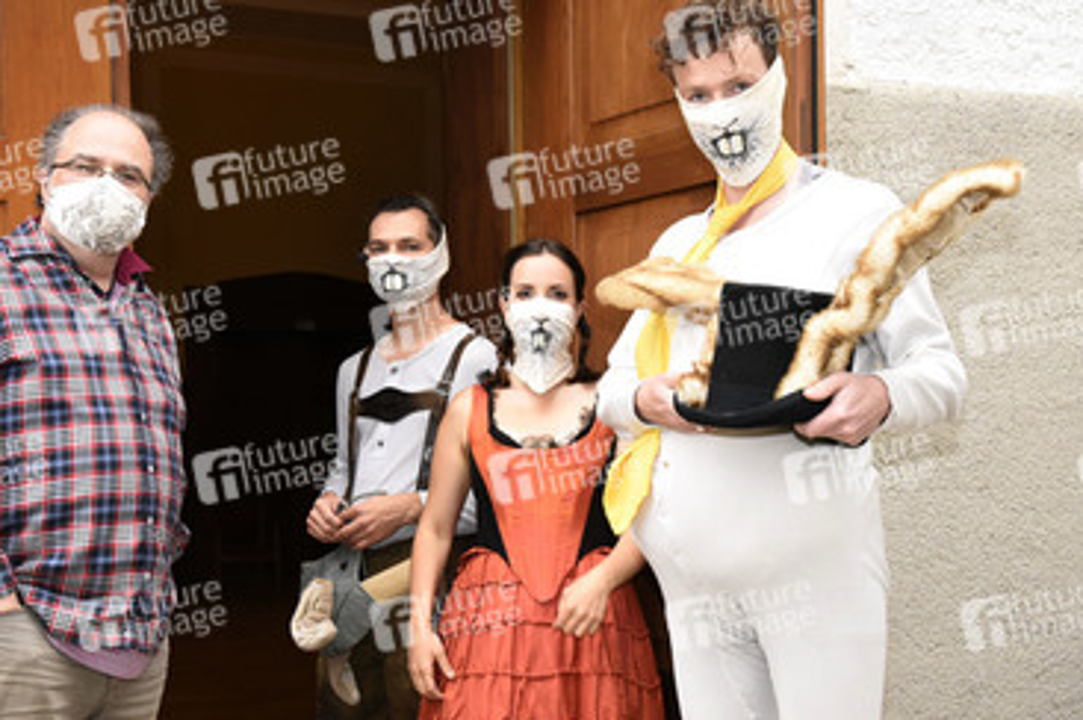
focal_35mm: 59
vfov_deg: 22.9
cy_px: 395
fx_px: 1773
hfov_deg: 33.9
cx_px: 485
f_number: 11
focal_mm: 48
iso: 3200
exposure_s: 1/160
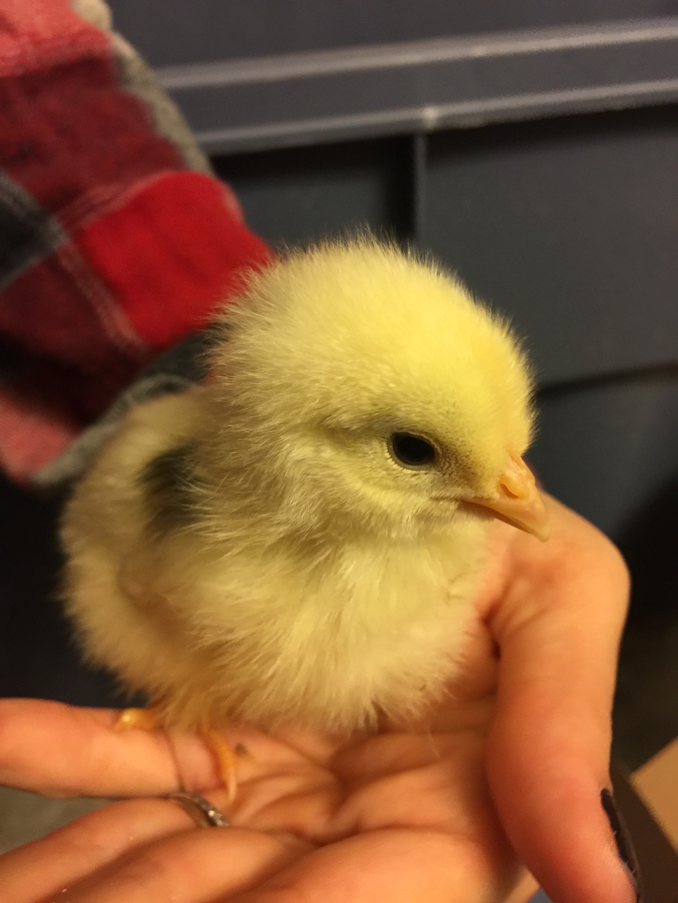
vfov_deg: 61.7
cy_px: 452
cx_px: 339
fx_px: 757
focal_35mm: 29
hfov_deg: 48.2
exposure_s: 1/15
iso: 100
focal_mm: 4.15
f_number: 2.2
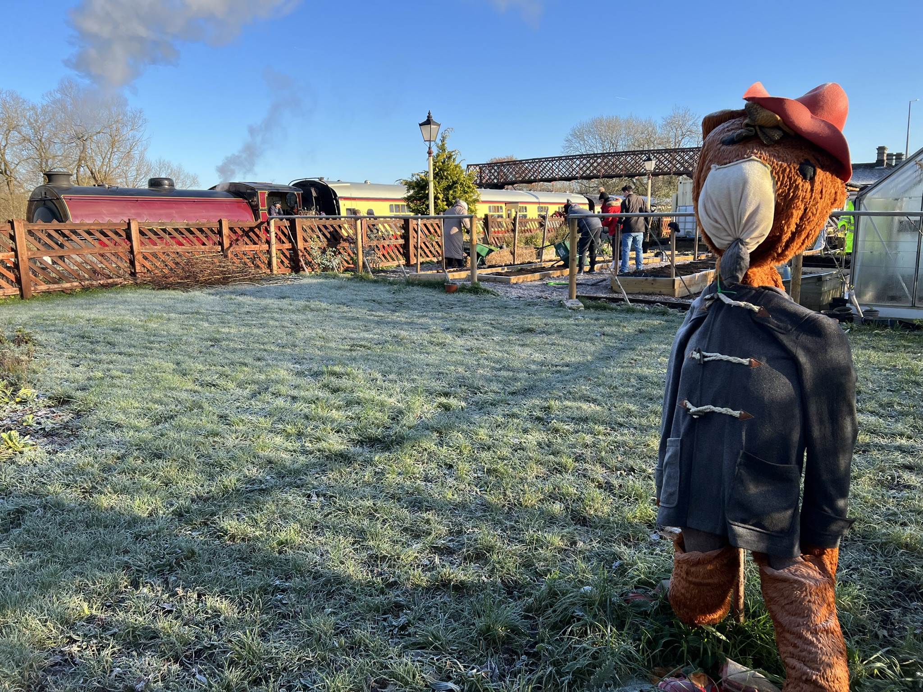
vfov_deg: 53.1
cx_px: 462
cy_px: 346
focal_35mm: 26
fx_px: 693
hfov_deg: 67.3
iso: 50
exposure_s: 1/1209
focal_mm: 5.7
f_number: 1.5
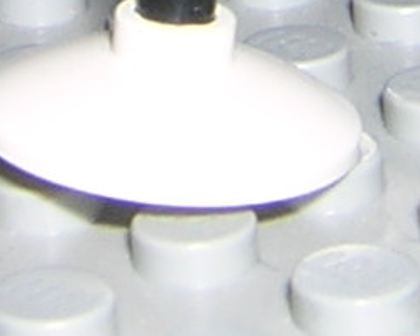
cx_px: 191
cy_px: -523
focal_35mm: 227
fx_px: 2819
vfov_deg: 6.4
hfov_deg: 8.5
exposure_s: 1/60.1
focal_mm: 4.7
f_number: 5.2
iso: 100
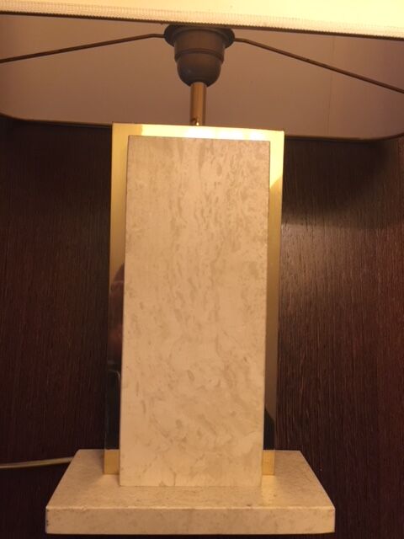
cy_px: 270
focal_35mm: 29
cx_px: 202
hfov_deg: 48.2
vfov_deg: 61.7
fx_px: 451
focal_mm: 4.15
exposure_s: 1/8
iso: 160
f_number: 2.2
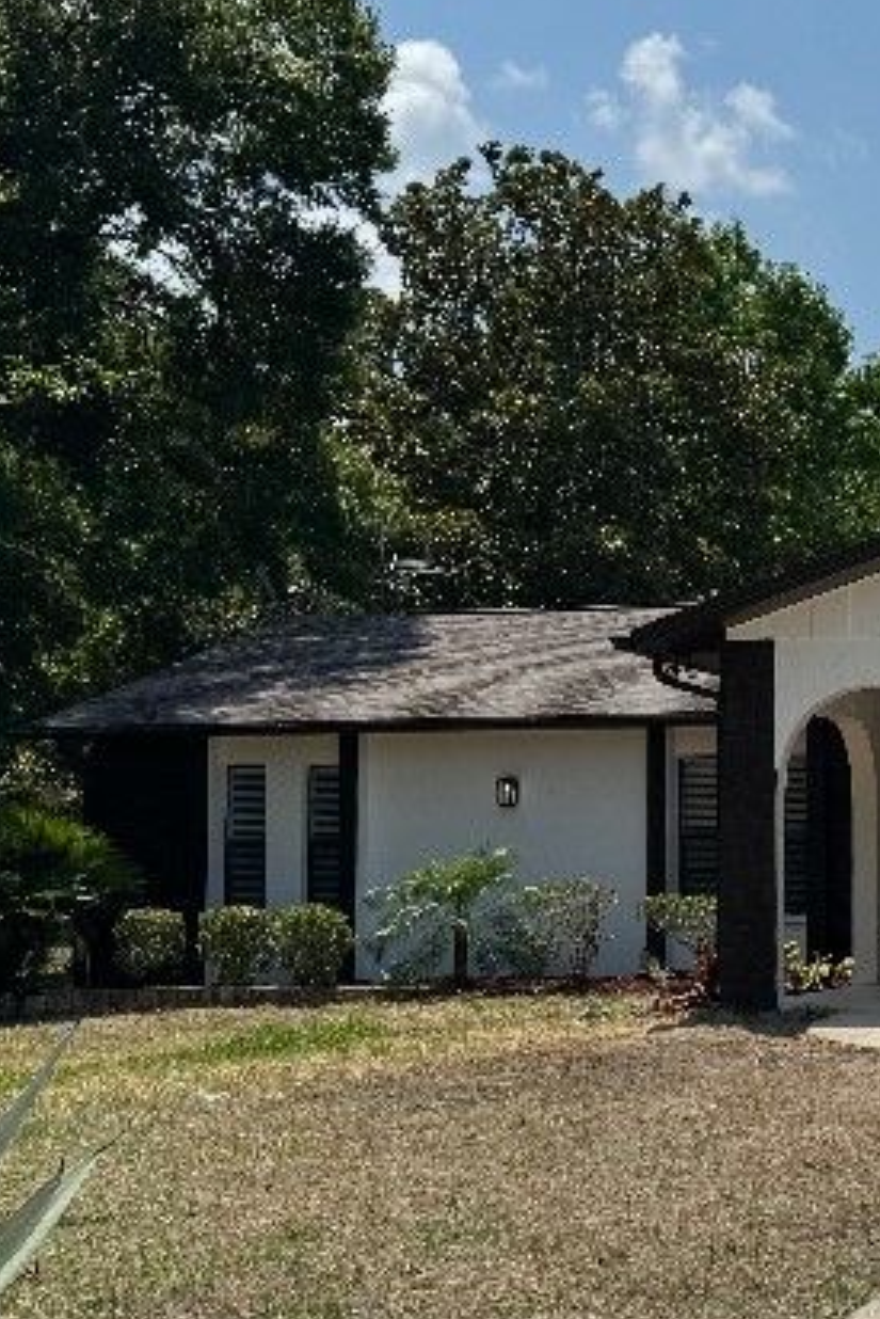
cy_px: 768
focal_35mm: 62
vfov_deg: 32.3
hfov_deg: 20.7
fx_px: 2271
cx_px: 1005
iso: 80
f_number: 1.78
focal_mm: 6.76
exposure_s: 1/9009
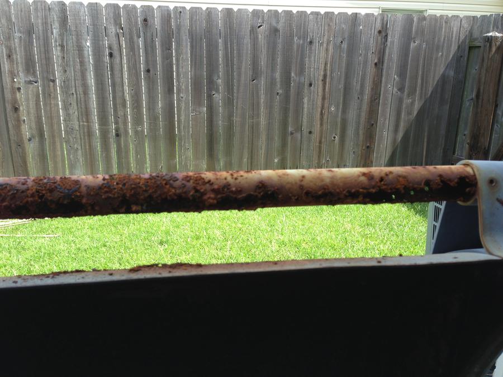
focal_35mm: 33
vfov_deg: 42.9
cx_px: 252
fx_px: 480
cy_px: 188
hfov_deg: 55.4
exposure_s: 1/382
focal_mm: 4.13
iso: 50
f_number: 2.4
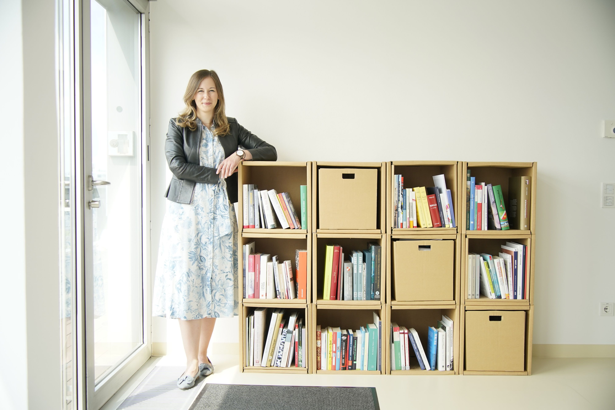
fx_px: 666
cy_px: 205
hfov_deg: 49.6
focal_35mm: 39
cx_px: 308
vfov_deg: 34.2
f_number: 3.2
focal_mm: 39
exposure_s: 1/250
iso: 200
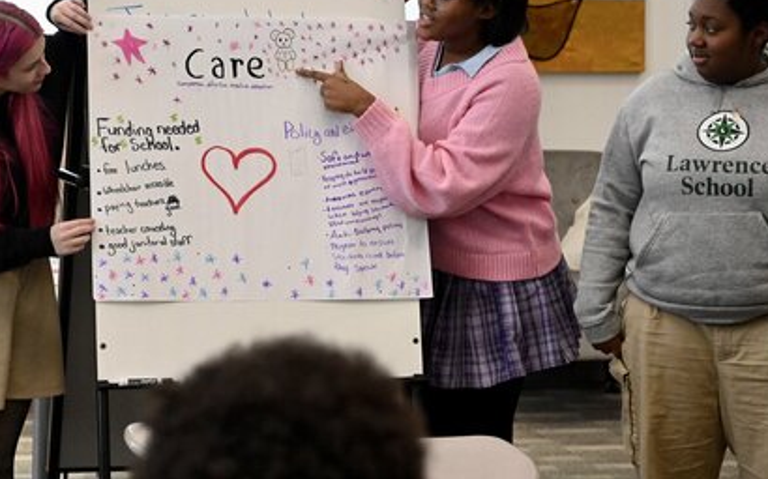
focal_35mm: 121
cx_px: 246
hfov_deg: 17.2
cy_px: 136
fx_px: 2532
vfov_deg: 10.8
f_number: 4.5
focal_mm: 70
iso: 5000
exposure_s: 1/320
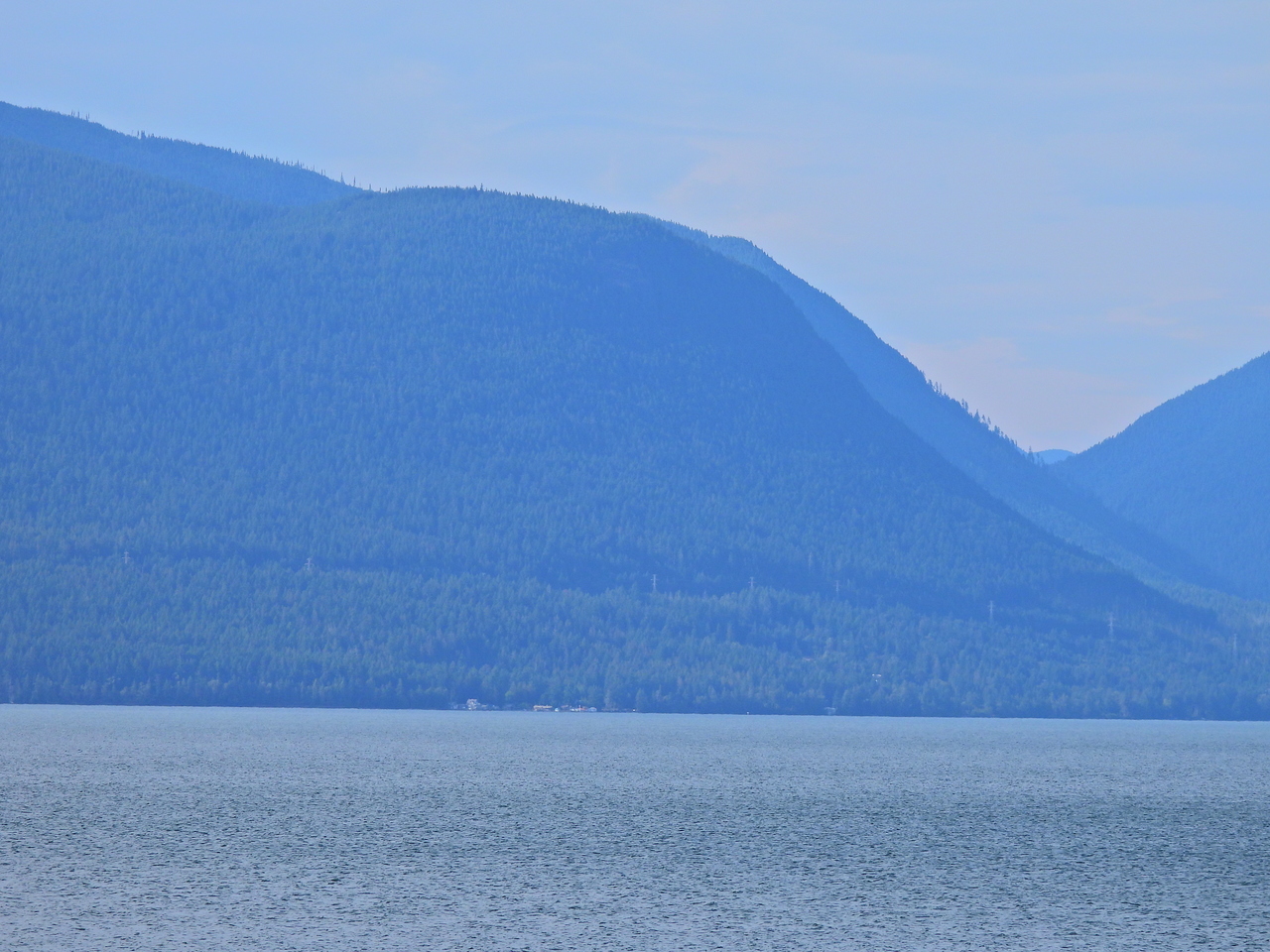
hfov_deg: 9.9
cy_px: 476
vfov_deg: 7.4
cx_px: 635
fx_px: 7338
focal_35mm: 200
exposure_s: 1/800
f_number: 4.5
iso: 100
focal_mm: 35.7
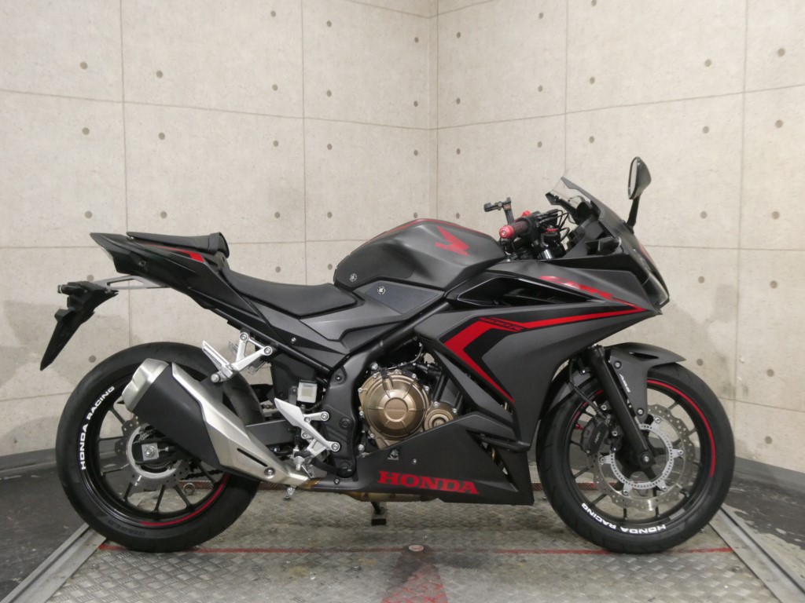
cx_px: 402
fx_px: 860
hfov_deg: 50.1
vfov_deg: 38.7
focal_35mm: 37
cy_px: 302
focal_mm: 6.7
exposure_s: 1/80
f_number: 3.7
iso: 500
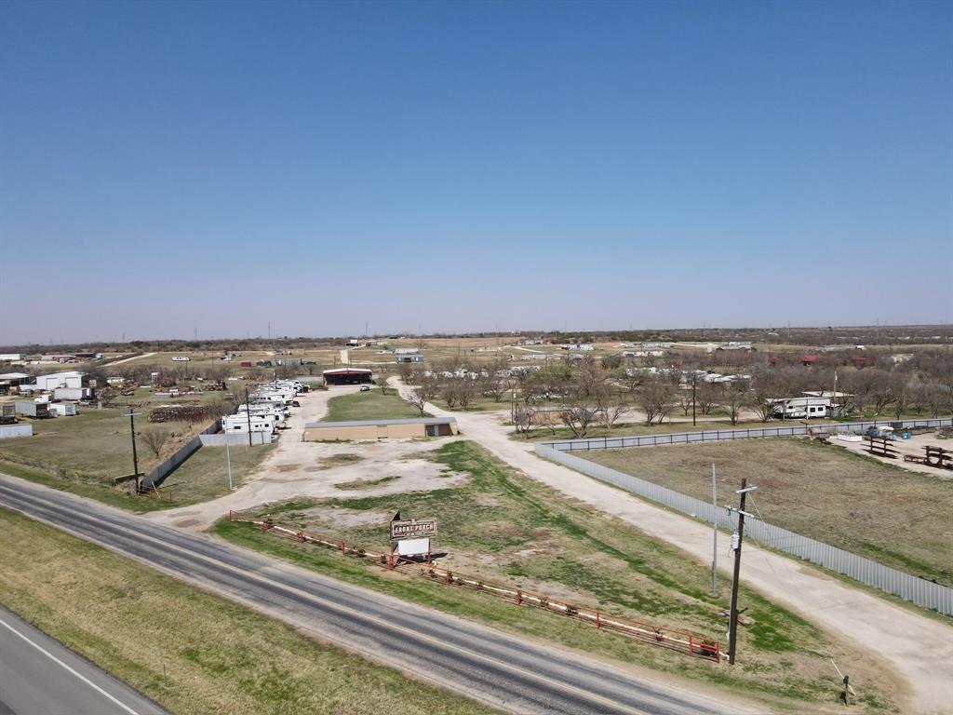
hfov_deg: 71.6
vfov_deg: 56.8
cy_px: 358
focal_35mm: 24
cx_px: 476
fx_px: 661
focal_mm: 4.5
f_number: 2.8
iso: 100
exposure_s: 1/1000
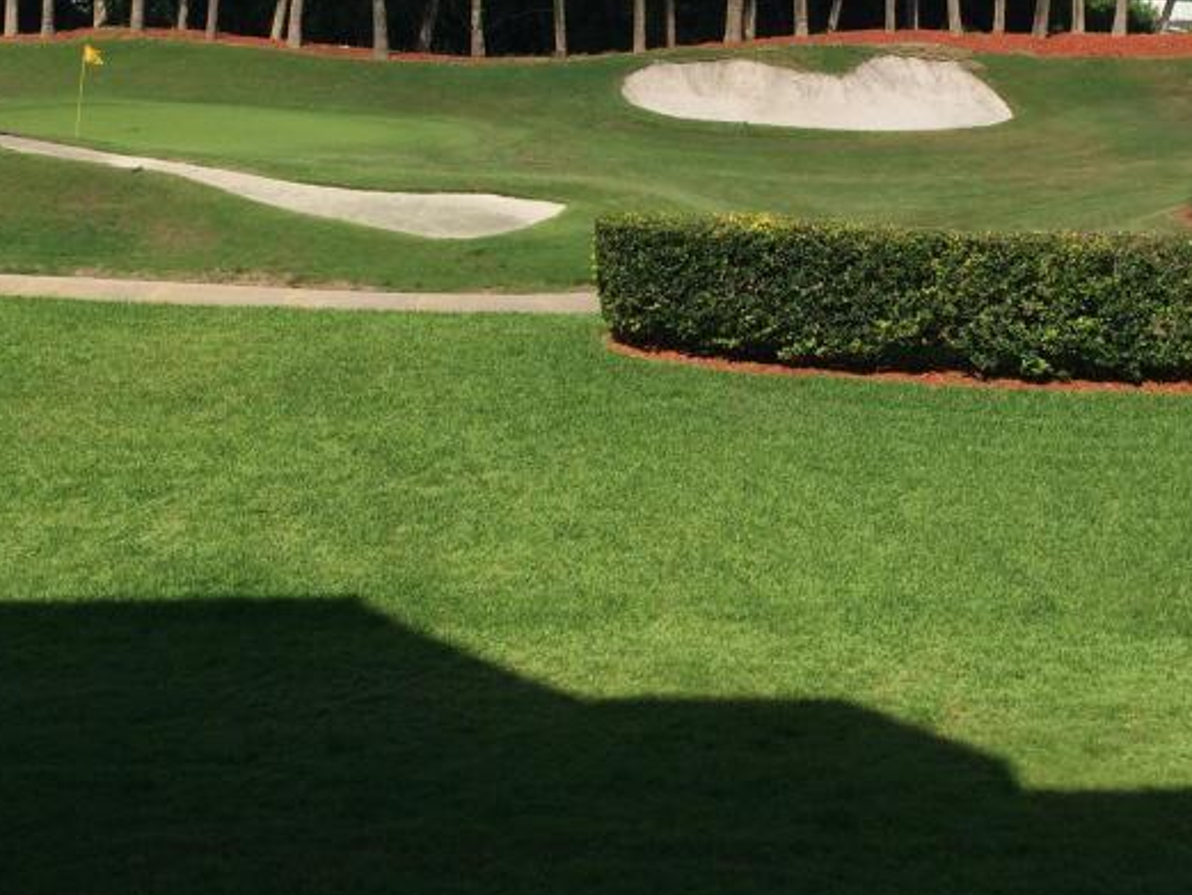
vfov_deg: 25.3
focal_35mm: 57
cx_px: 643
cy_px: 195
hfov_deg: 33.8
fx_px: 1963
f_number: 2.2
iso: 32
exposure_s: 1/2415
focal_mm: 4.15
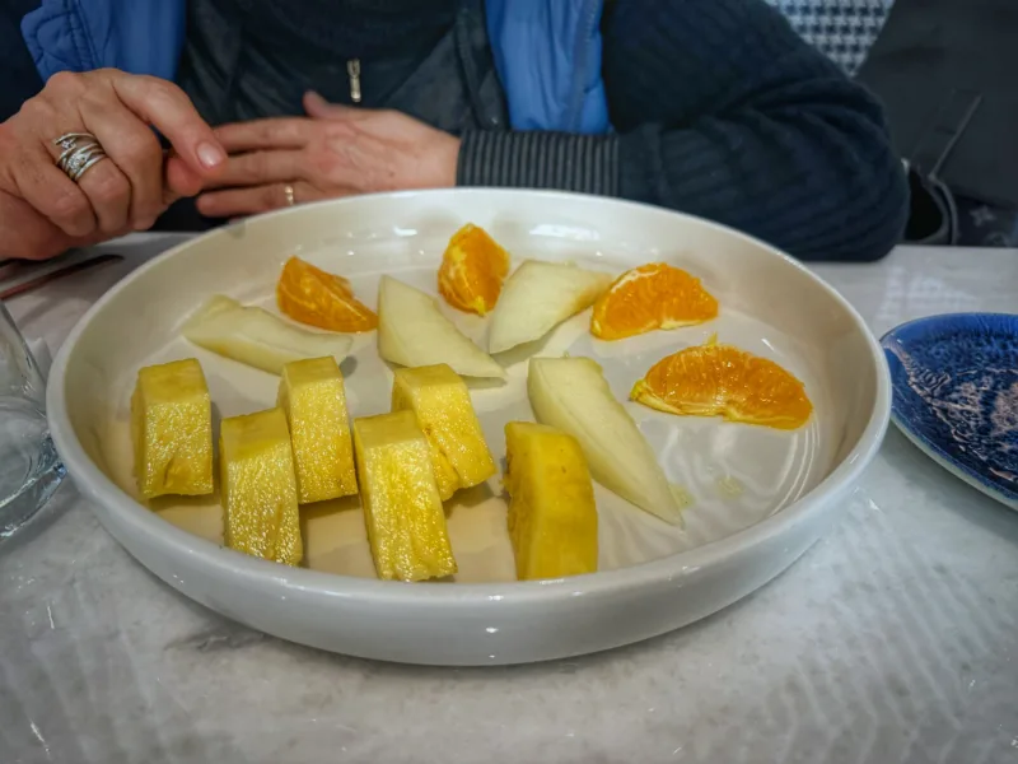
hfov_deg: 71.6
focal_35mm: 24
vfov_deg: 56.8
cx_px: 509
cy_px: 382
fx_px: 706
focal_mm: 6.86
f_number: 1.78
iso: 400
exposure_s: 1/50
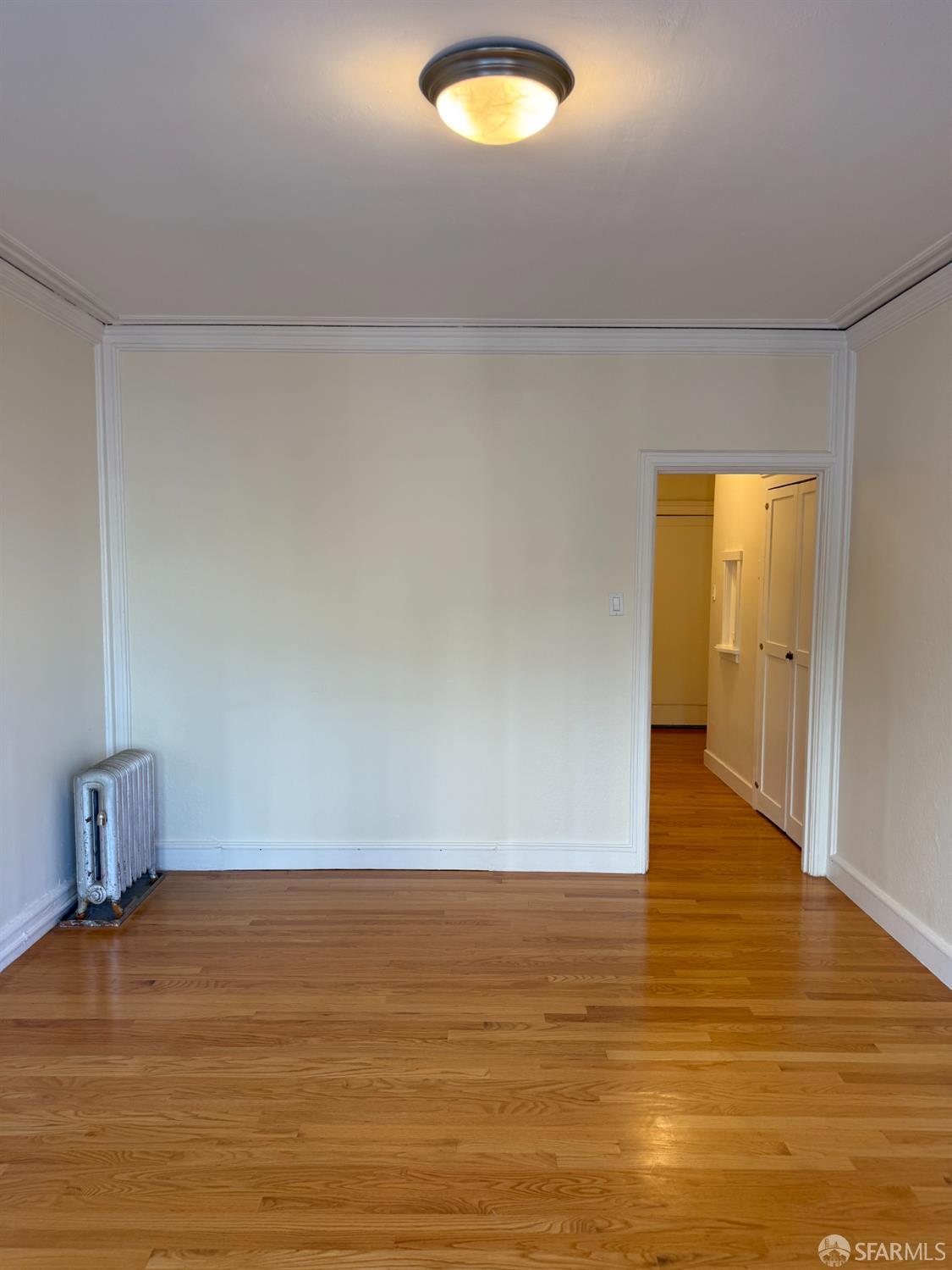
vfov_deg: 71.6
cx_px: 476
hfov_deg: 56.8
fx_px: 880
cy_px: 635
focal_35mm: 24
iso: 80
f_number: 1.78
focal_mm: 6.76
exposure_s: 1/120
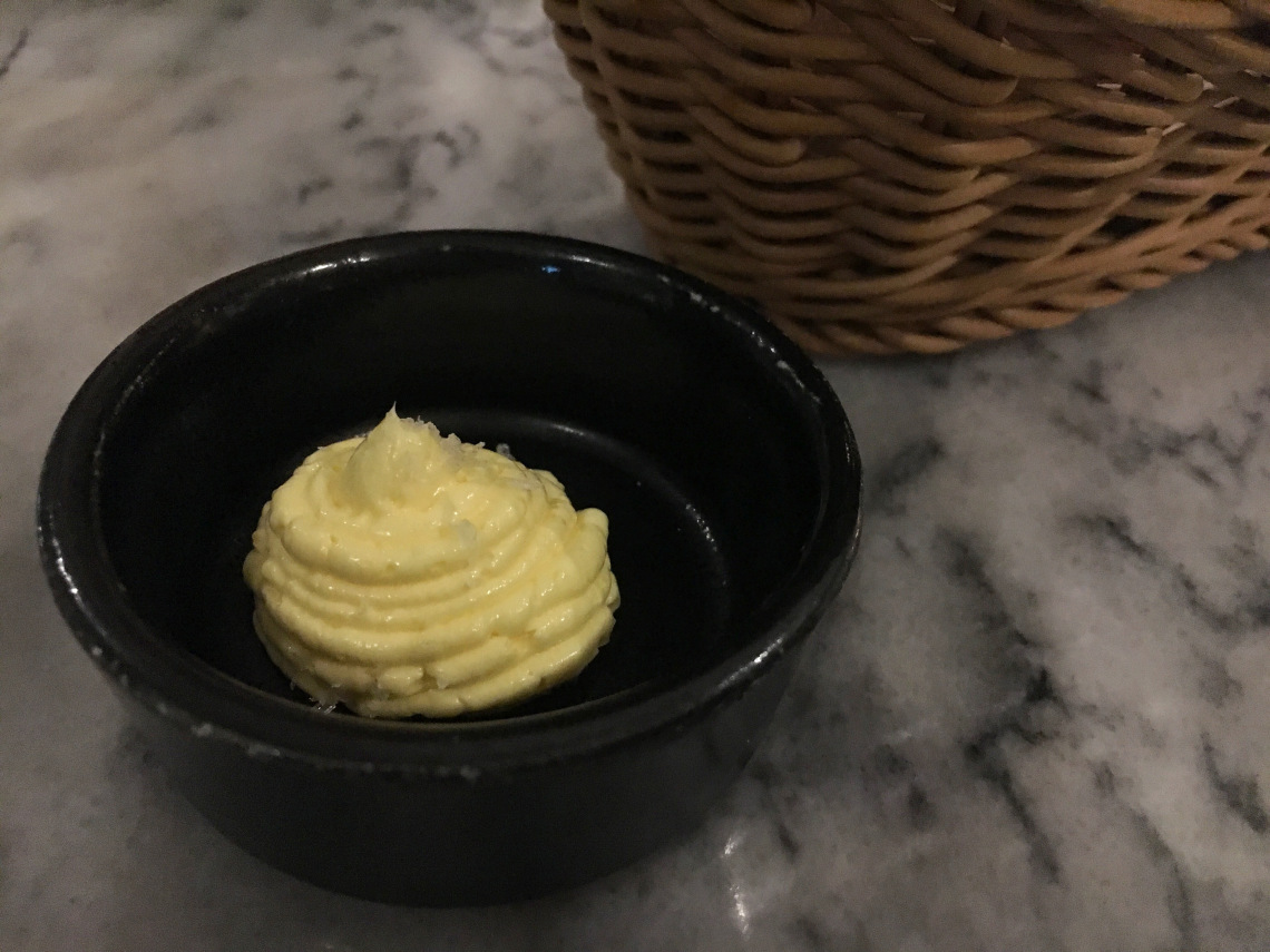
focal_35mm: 29
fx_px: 1064
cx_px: 635
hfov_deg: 61.7
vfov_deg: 48.2
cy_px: 476
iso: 640
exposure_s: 1/15
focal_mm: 4.15
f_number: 2.2
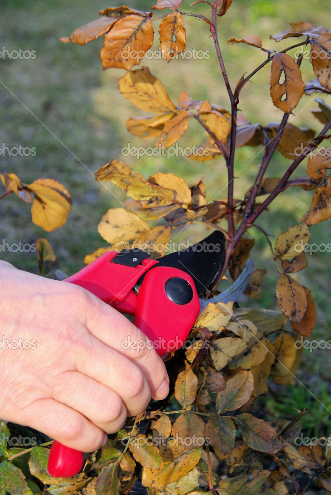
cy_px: 248
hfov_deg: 11.7
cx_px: 166
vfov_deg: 17.5
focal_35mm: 117
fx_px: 1609
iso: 200
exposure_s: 1/90
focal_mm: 77.5
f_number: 6.7
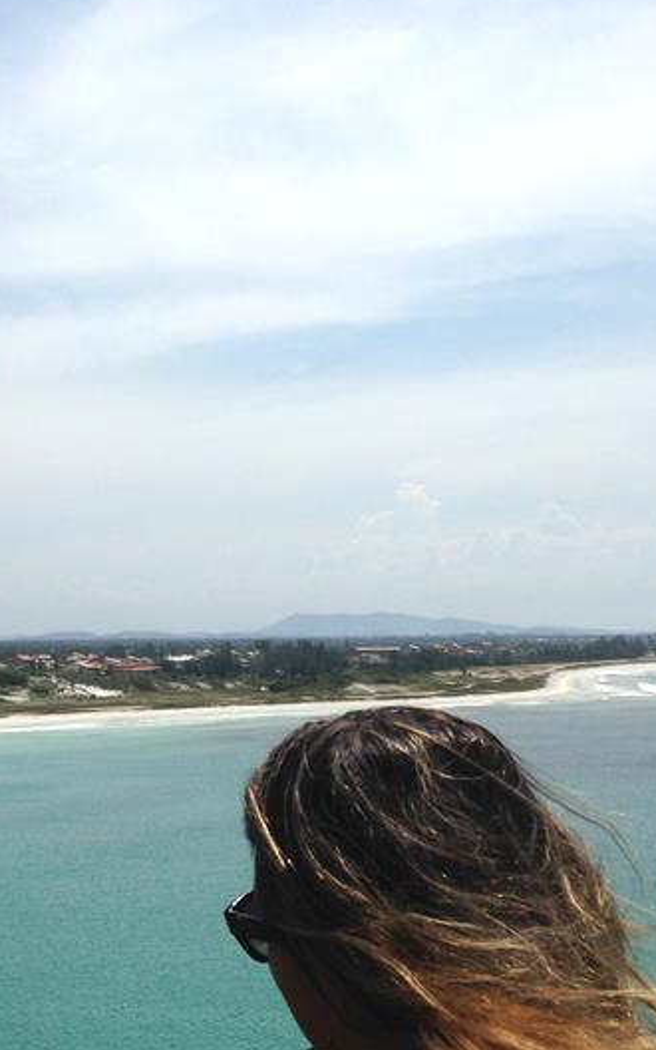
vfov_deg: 35.7
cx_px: 231
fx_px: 1630
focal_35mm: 57
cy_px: 516
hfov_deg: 22.7
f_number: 2.4
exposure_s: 1/4926
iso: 50
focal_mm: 4.12
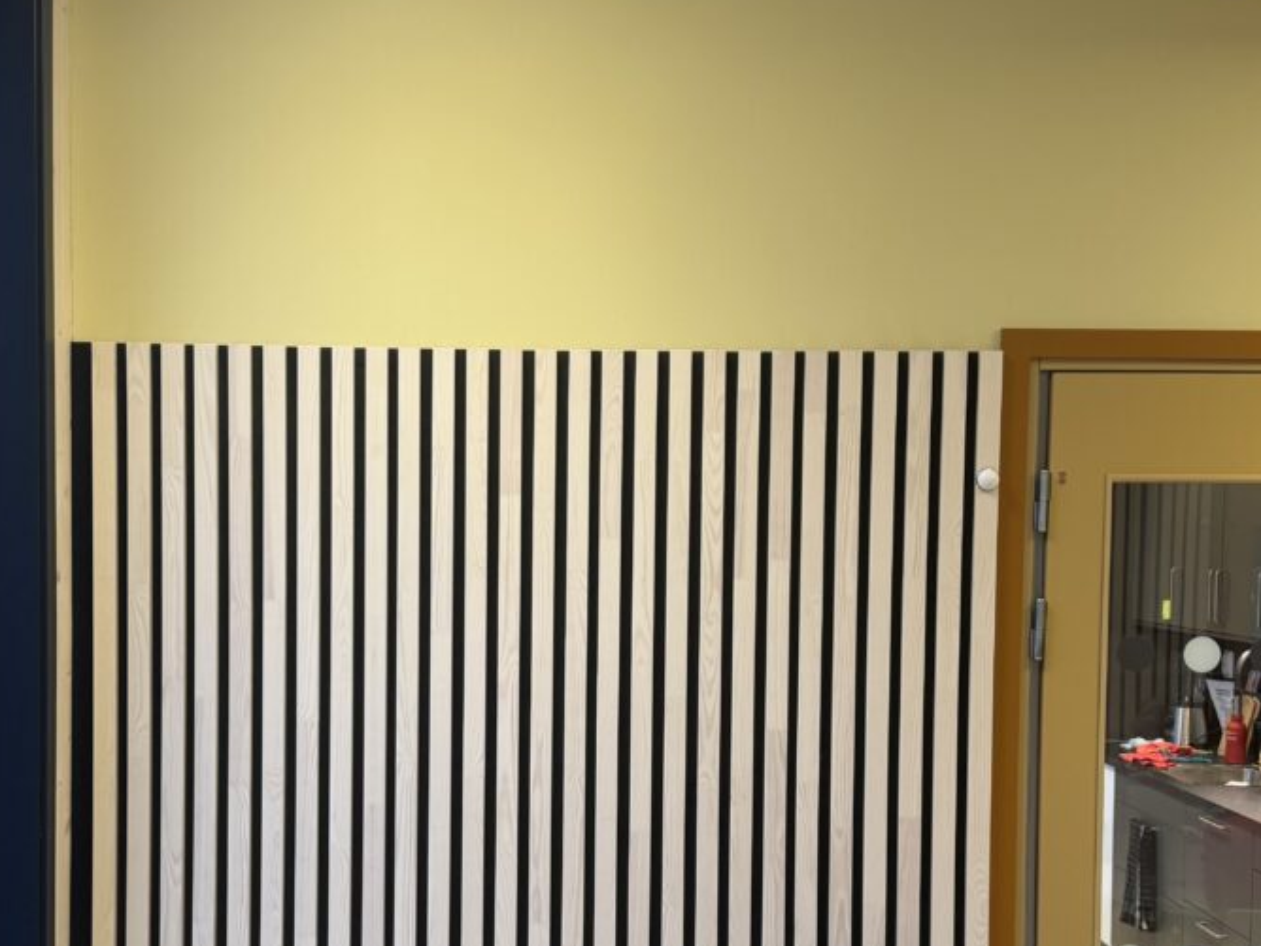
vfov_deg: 31.3
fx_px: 1676
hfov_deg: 41.2
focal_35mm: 46
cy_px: 612
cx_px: 581
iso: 125
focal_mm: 6.76
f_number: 1.78
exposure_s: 1/100
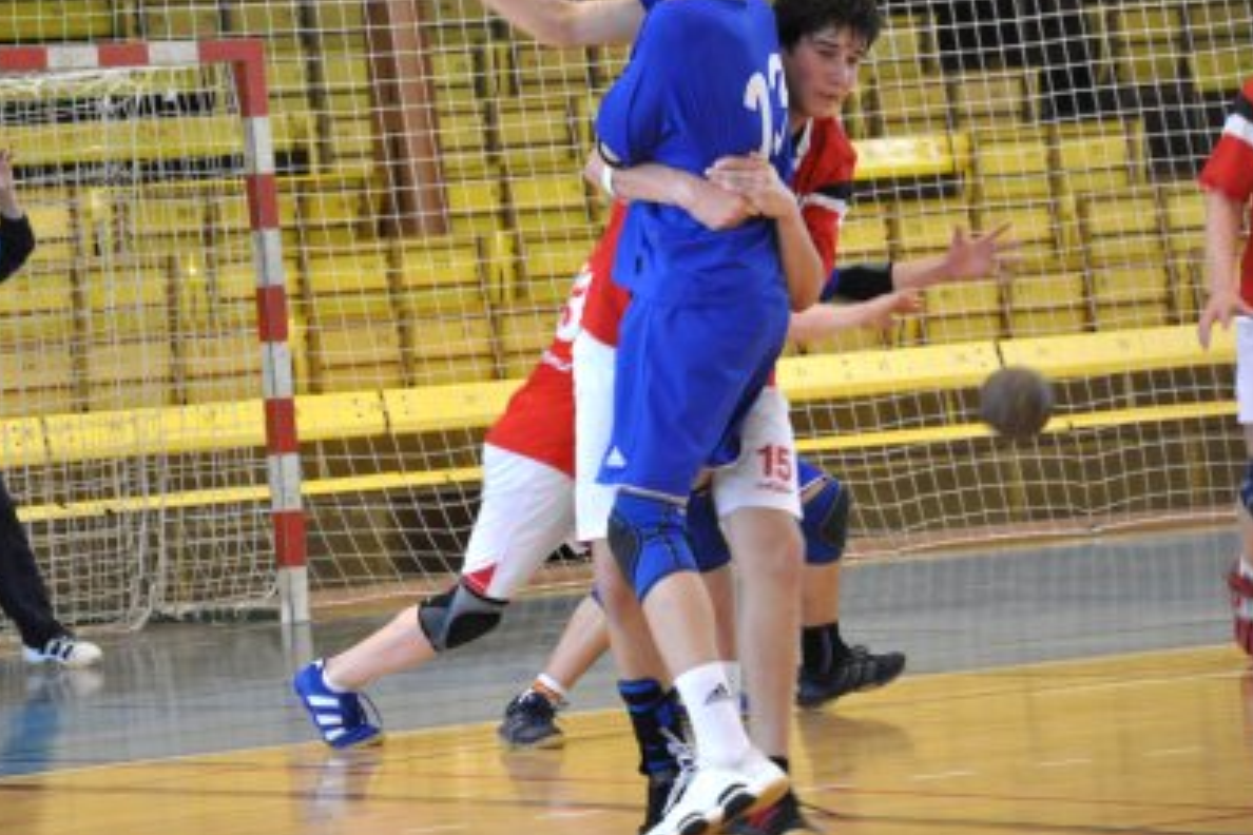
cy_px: 338
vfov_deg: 6.9
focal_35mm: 199
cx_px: 516
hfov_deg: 10.4
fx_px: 6913
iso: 1600
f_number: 5.6
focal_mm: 105
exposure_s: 1/100
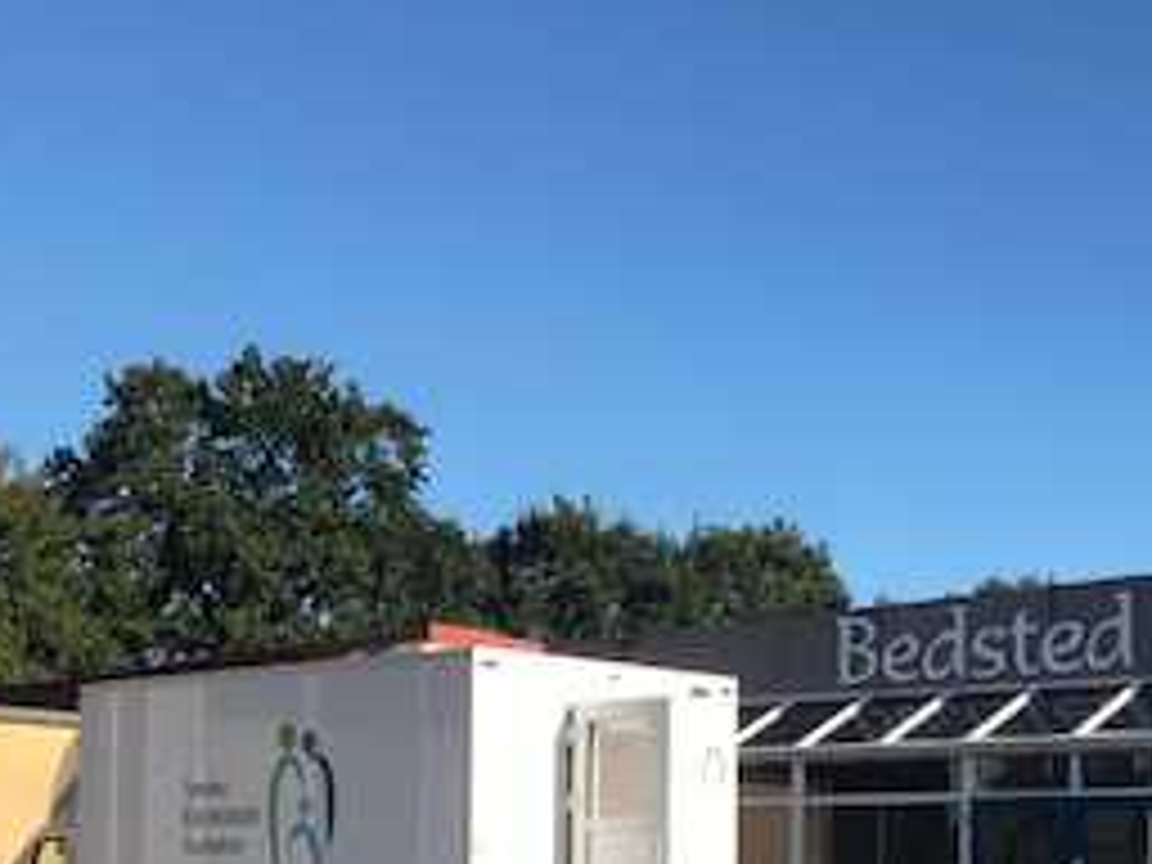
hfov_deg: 27.5
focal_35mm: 70
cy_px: 819
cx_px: 801
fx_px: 2330
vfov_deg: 20.5
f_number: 1.8
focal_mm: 3.99
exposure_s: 1/1451
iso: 20
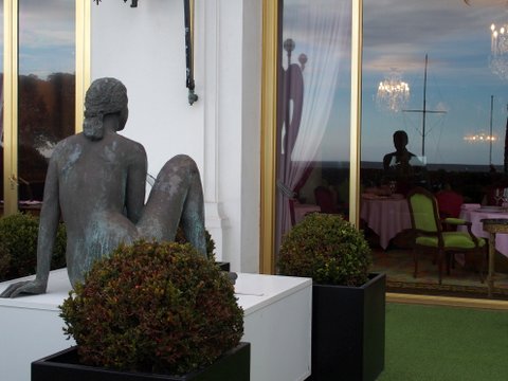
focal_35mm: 57
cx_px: 254
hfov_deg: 33.8
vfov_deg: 25.7
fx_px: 836
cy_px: 190
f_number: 3.5
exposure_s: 1/200
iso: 100
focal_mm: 12
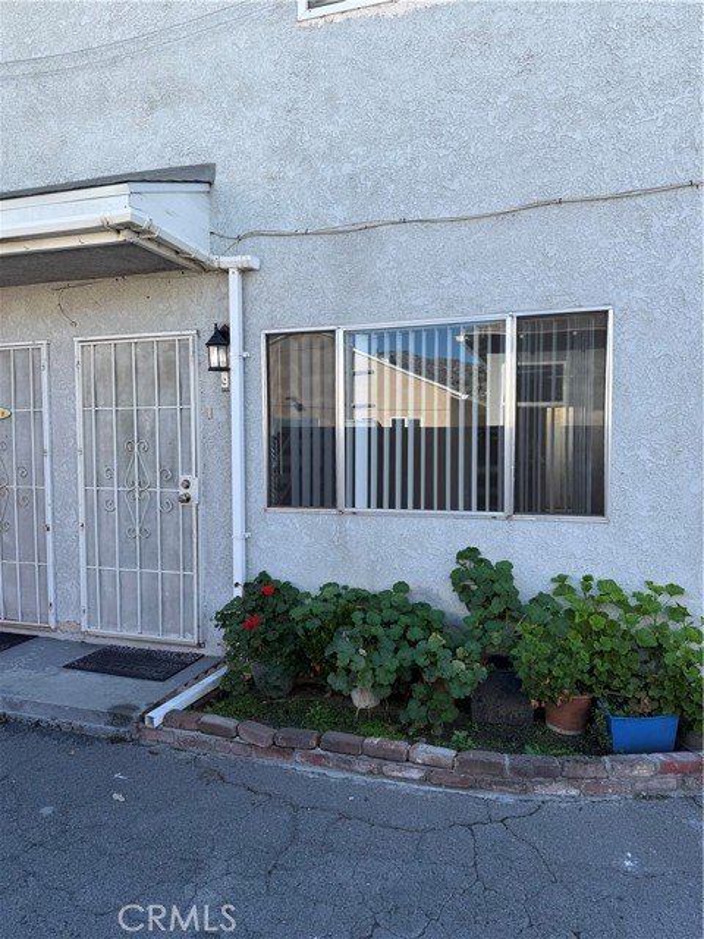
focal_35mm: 24
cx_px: 352
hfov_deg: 56.8
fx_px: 651
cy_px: 470
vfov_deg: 71.6
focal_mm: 6.76
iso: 80
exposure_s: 1/1139
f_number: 1.78
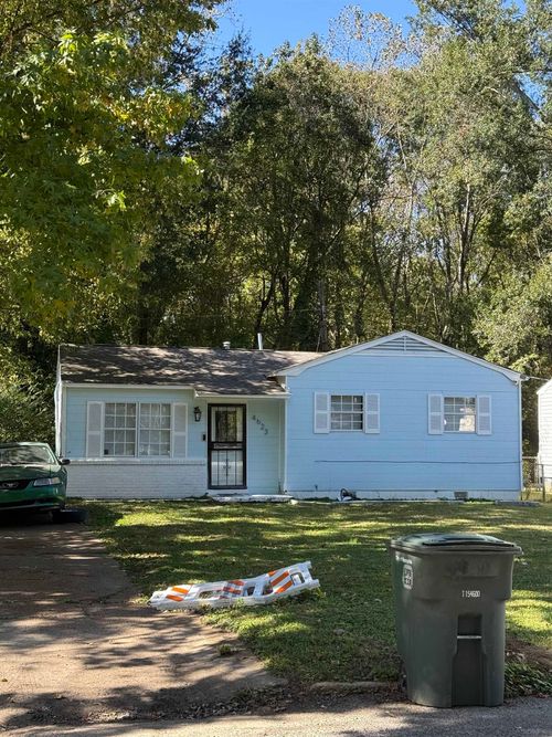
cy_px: 368
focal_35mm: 48
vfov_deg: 39.7
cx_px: 276
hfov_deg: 30.3
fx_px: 1021
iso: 100
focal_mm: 6.76
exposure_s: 1/1100
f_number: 1.78
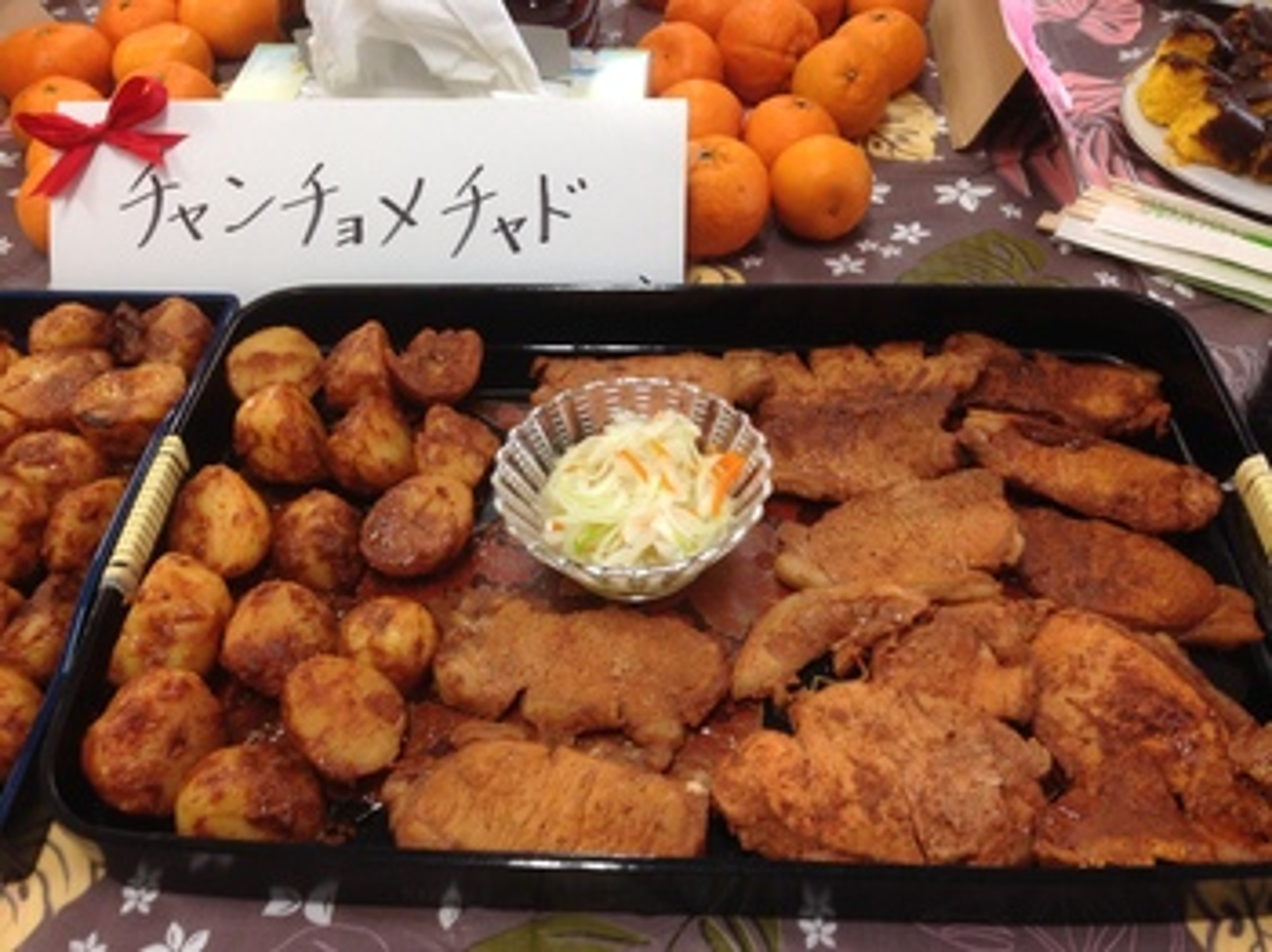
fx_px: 1212
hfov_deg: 55.4
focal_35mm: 33
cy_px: 476
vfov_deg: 42.9
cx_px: 636
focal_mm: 4.12
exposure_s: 1/60
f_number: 2.4
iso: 64
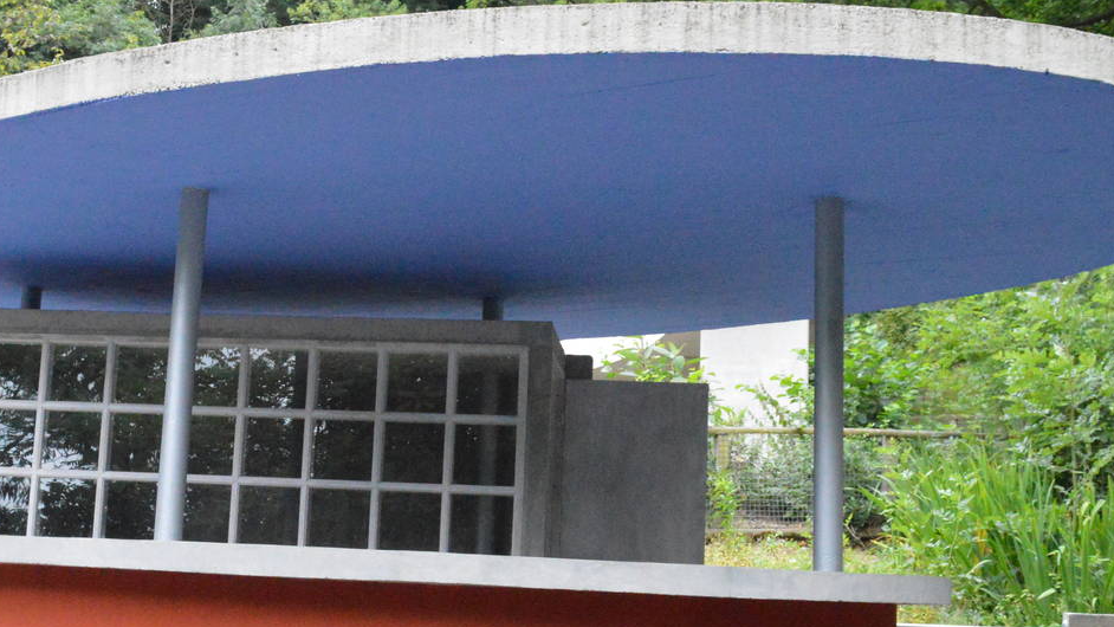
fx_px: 1418
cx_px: 438
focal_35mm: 48
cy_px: 382
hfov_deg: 42.7
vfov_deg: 24.9
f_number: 7.1
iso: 6400
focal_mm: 18
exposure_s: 1/1600
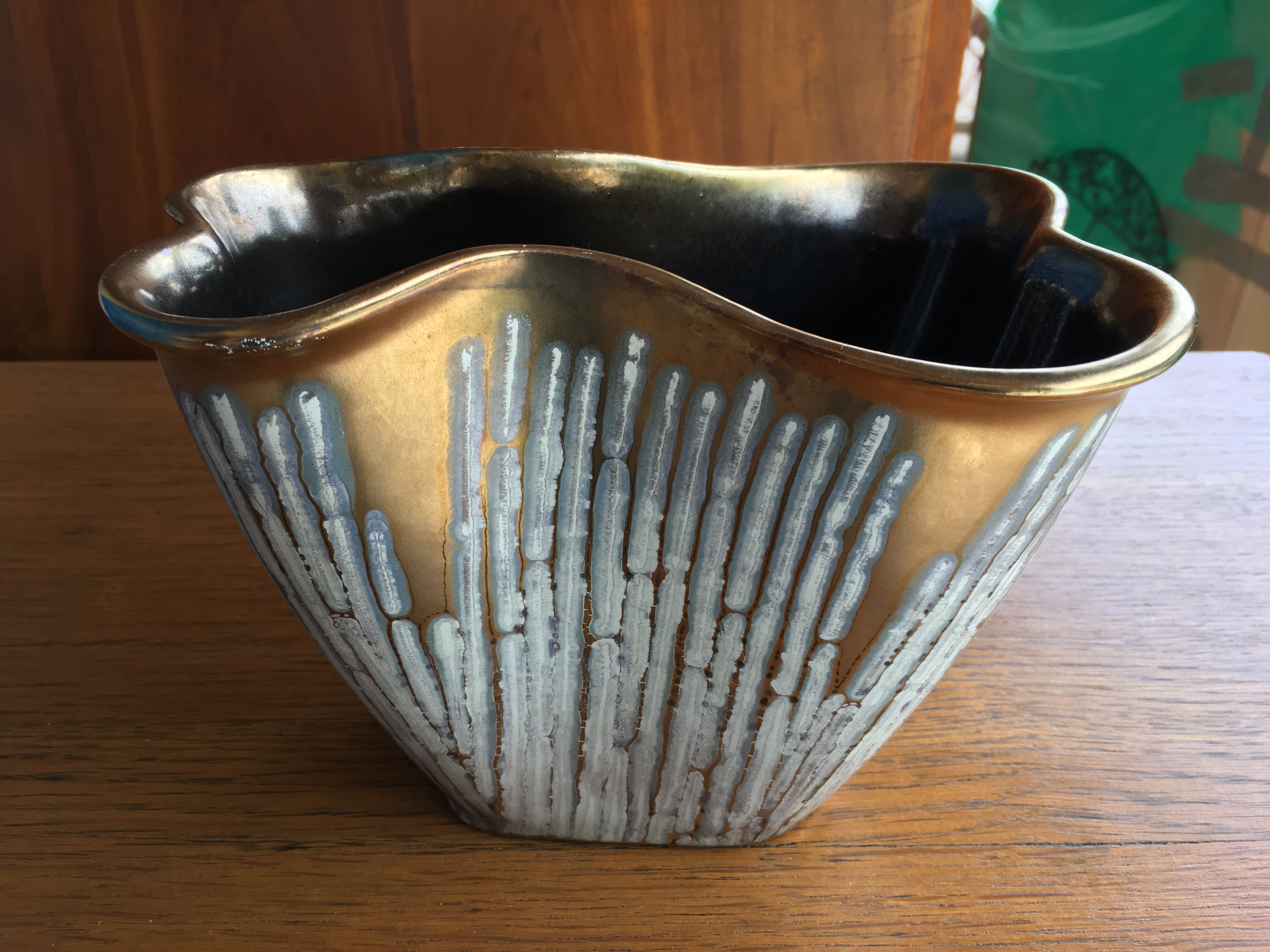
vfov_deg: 48.2
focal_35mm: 29
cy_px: 476
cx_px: 635
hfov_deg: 61.7
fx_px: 1064
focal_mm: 4.15
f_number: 2.2
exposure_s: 1/100
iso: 40
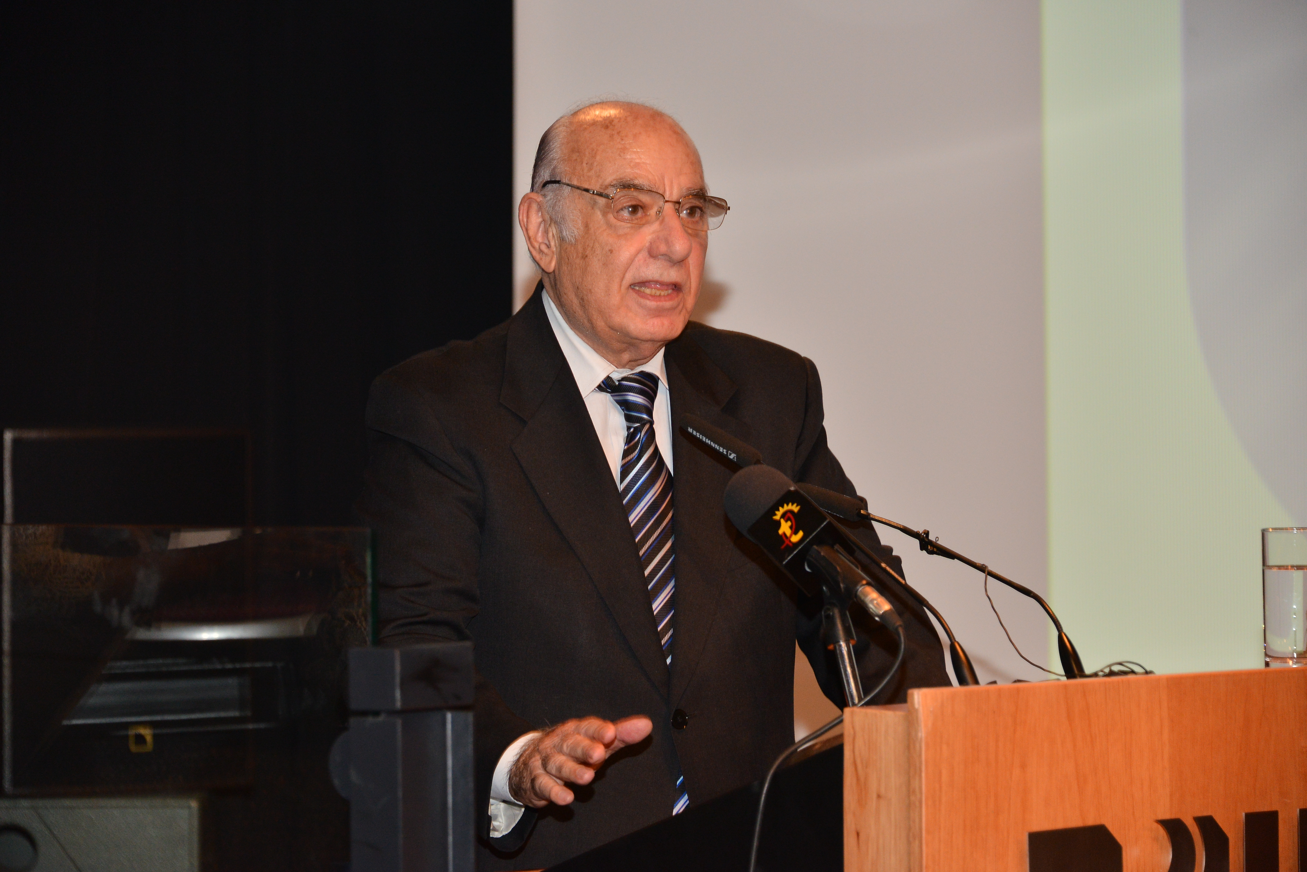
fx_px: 5811
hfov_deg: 12.8
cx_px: 654
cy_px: 436
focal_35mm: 160
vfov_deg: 8.6
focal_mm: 160
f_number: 5.6
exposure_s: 1/80
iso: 1250
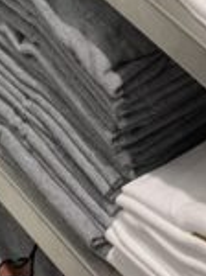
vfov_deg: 9.3
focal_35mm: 178
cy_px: -489
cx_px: 94
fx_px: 1416
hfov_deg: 8.3
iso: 25
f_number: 1.8
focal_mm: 4.25
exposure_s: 1/207
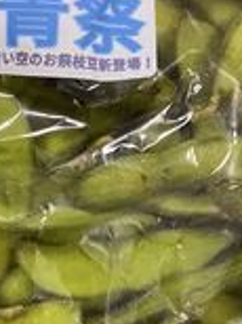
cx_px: 53
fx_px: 608
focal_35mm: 65
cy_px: 246
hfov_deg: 22.3
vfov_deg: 29.4
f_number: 1.8
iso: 400
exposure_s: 1/40
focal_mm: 4.25
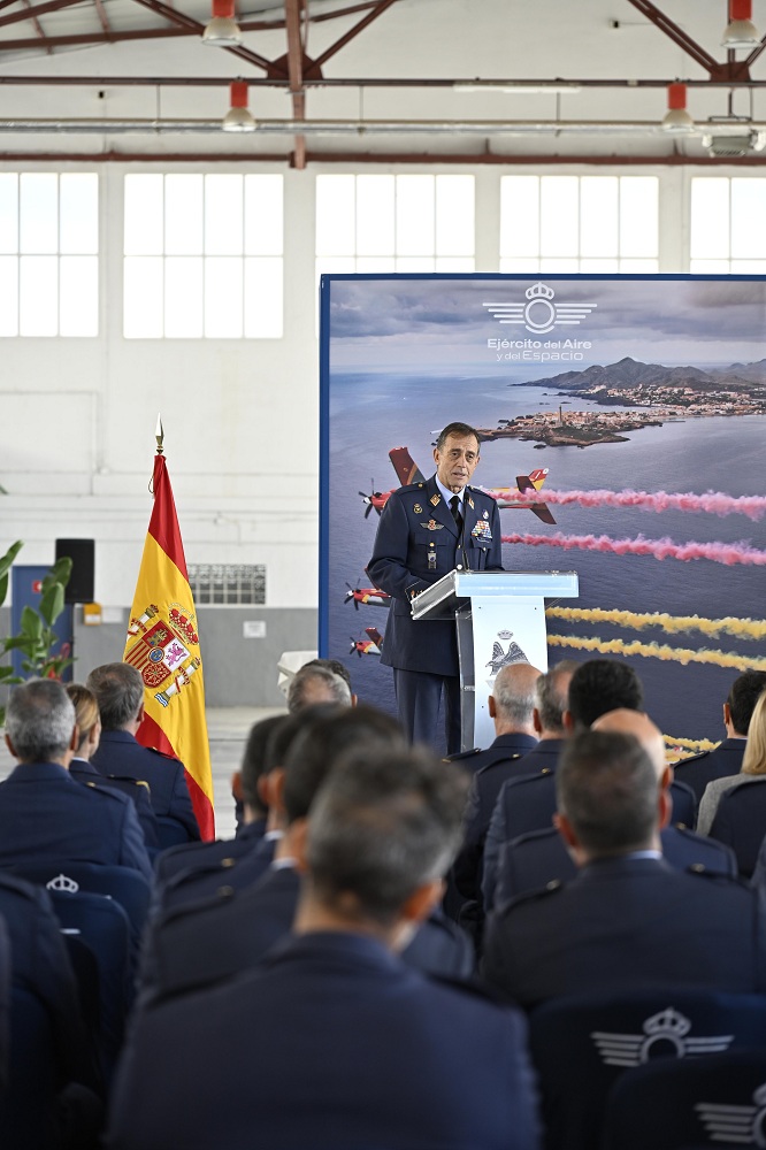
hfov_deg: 11.4
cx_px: 383
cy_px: 575
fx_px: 3832
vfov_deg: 17.1
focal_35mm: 120
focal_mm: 120
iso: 200
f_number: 4
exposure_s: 1/160
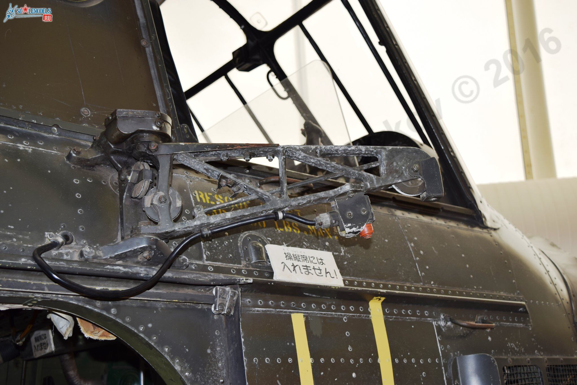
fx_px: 721
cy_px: 192
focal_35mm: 45
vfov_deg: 29.9
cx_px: 288
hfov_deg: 43.6
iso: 100
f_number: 5.6
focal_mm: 30
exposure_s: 1/125
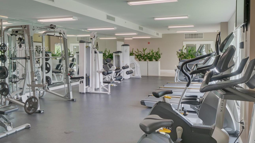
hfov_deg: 69.5
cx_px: 145
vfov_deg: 42.4
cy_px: 49
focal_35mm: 27
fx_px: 183
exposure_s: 1/60
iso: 400
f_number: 5.6
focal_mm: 10
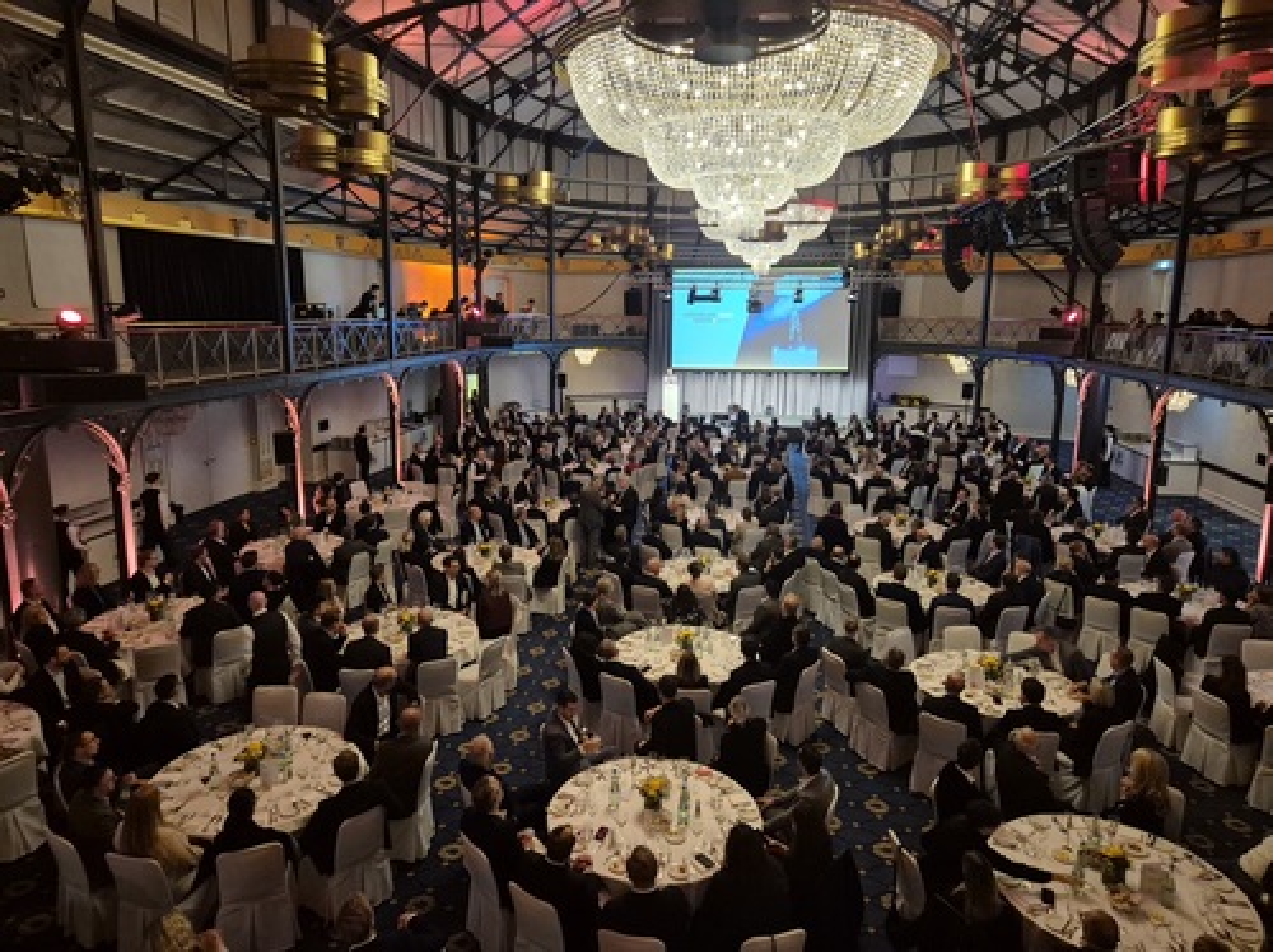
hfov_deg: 74.0
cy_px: 476
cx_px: 636
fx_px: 845
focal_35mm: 23
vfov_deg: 58.8
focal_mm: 5.4
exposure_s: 1/50
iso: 1250
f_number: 1.8
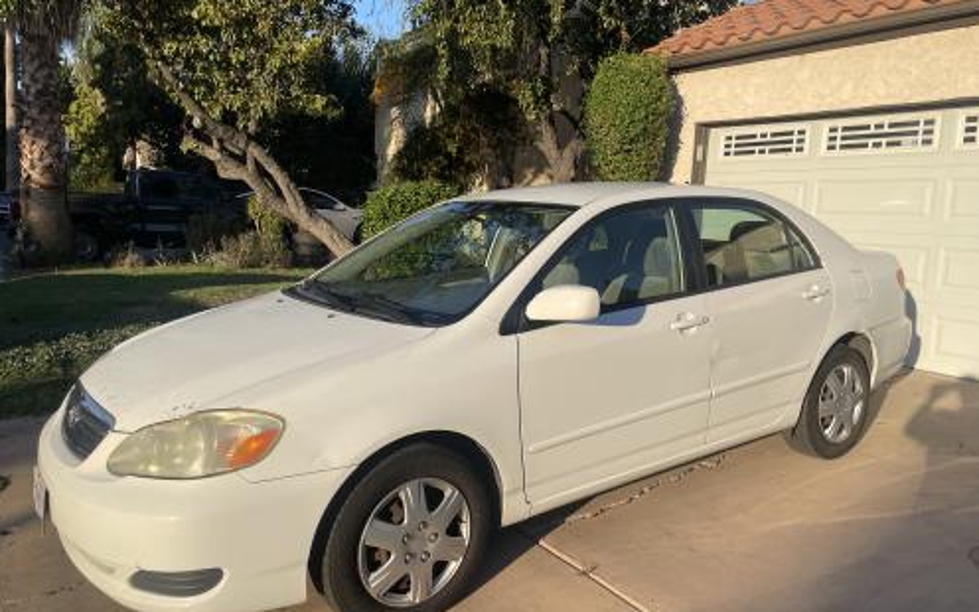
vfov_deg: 44.5
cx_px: 493
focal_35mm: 28
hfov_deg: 66.5
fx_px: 747
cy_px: 308
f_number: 1.6
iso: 32
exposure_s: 1/3125
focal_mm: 4.2
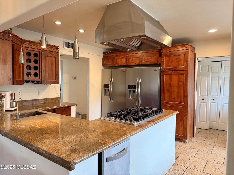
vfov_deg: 56.8
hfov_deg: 71.6
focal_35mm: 24
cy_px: 88
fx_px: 162
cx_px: 117
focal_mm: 6.76
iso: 125
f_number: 1.78
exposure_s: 1/60
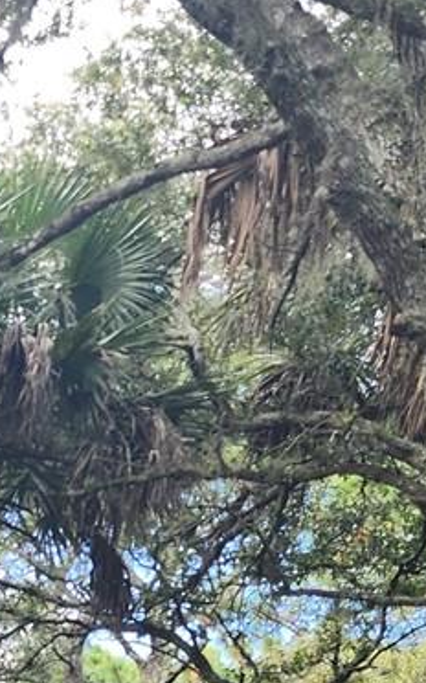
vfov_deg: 18.3
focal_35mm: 105
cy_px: 918
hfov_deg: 11.5
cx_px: -349
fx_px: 1953
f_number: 1.8
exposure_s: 1/180
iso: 25
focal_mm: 6.4
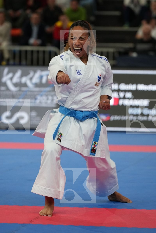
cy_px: 116
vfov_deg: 9.2
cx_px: 78
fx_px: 1449
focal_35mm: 223
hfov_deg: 6.2
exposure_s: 1/1000
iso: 1600
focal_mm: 149
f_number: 2.8
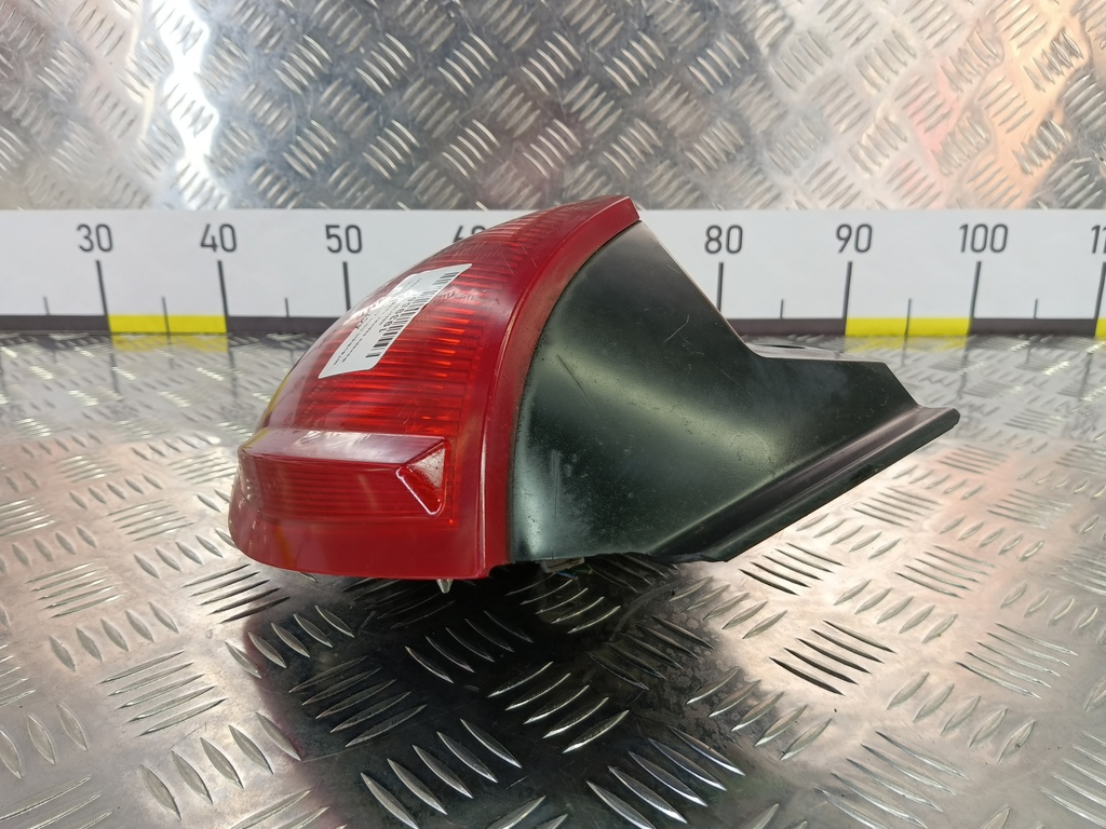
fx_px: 735
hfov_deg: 73.9
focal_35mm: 23
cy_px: 414
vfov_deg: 58.9
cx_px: 553
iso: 94
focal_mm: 4.11
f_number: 1.6
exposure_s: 1/50
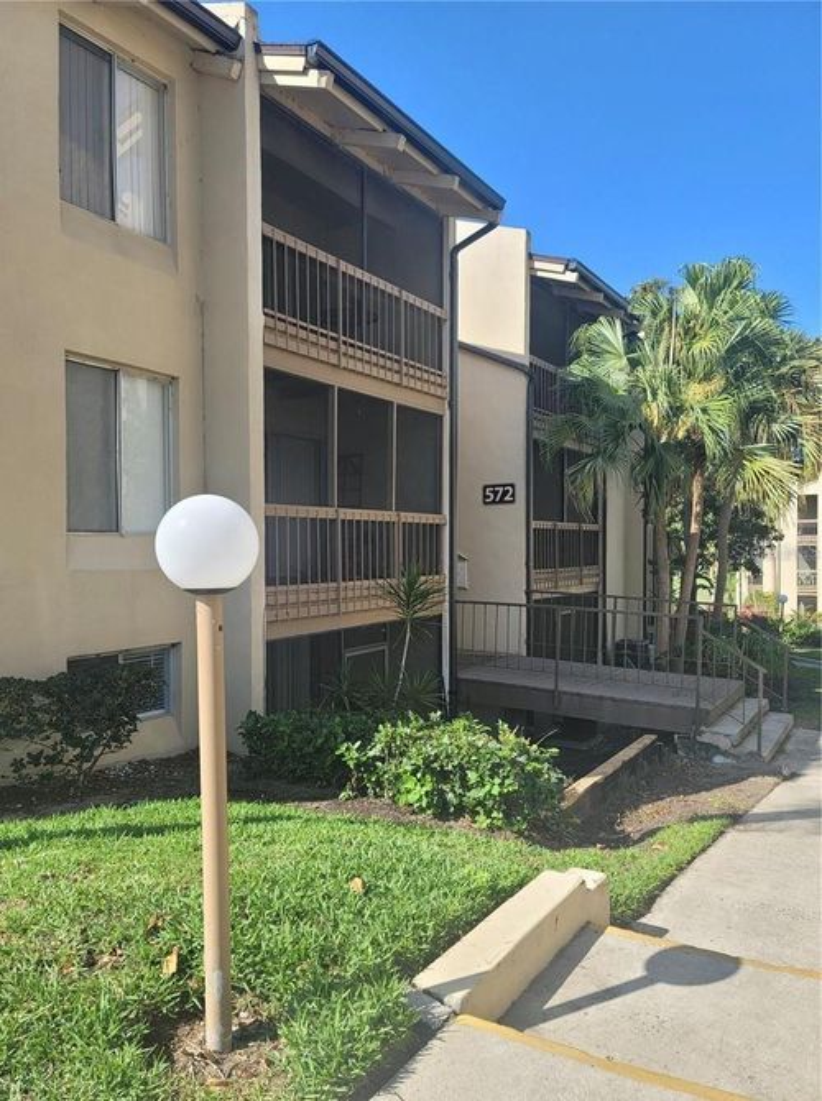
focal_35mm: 25
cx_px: 411
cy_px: 550
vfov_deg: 69.5
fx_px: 794
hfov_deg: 54.7
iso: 20
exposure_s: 1/505
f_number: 1.8
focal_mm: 7
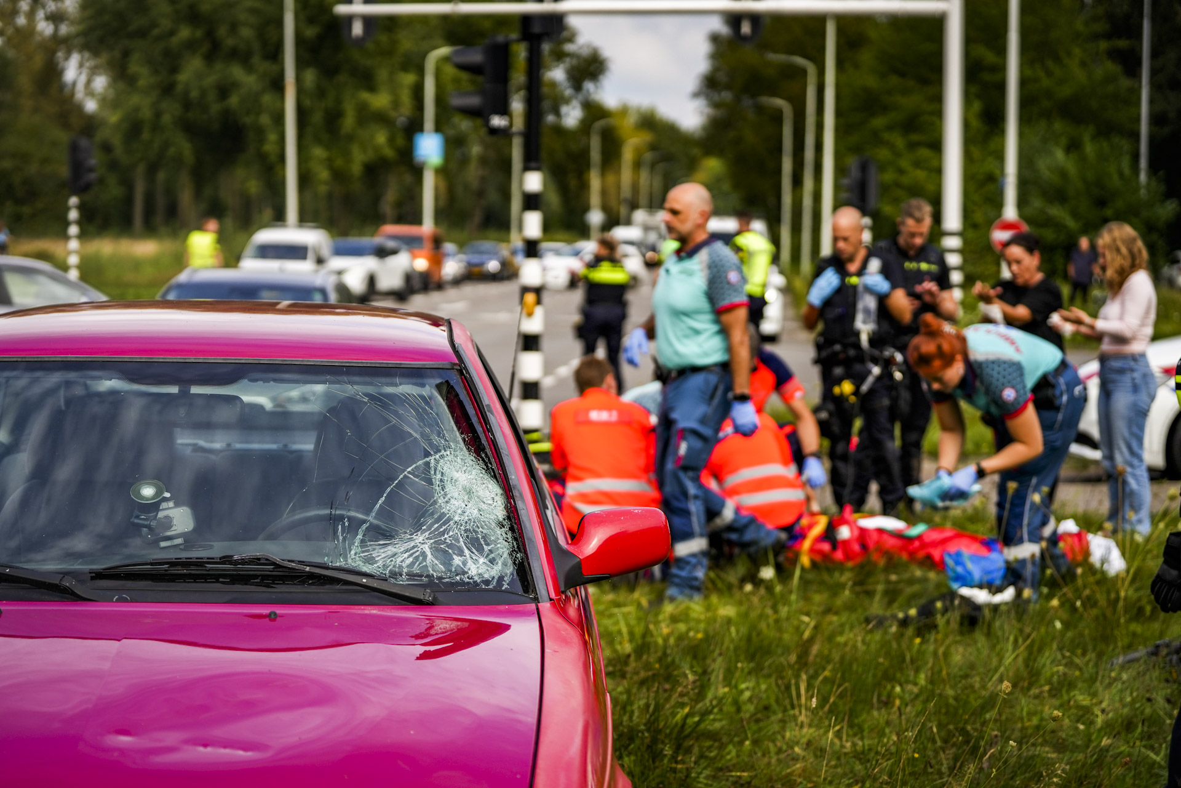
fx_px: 2296
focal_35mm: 70
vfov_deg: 19.5
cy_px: 394
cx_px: 590
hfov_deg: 28.8
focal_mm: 70
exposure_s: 1/3200
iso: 200
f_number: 2.8
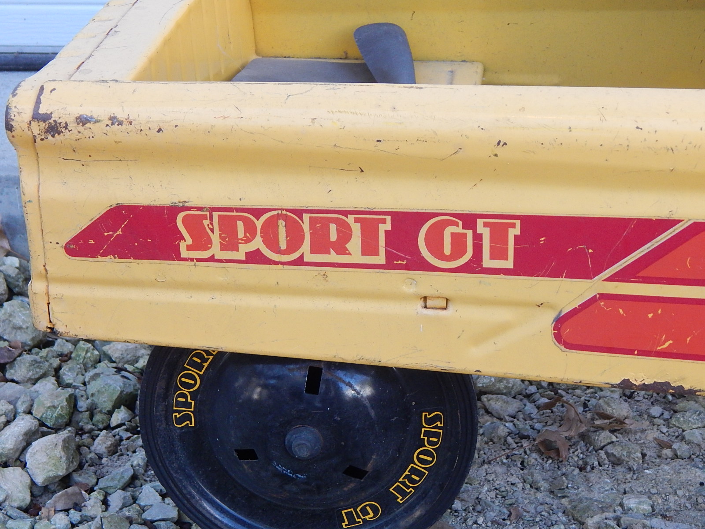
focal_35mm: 75
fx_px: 1527
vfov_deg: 19.6
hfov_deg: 26.0
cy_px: 264
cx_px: 352
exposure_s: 1/200
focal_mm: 13.5
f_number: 4.2
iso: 400
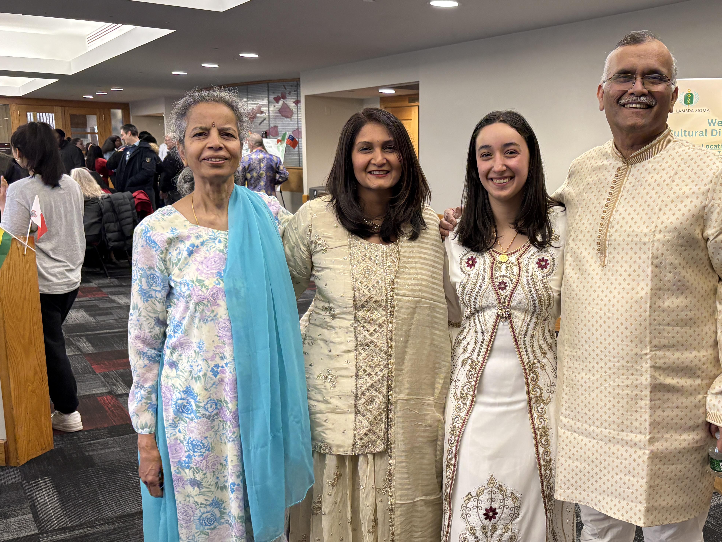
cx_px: 485
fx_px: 793
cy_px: 313
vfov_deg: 37.6
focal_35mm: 38
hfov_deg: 48.1
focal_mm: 5.96
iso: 250
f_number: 1.6
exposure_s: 1/120
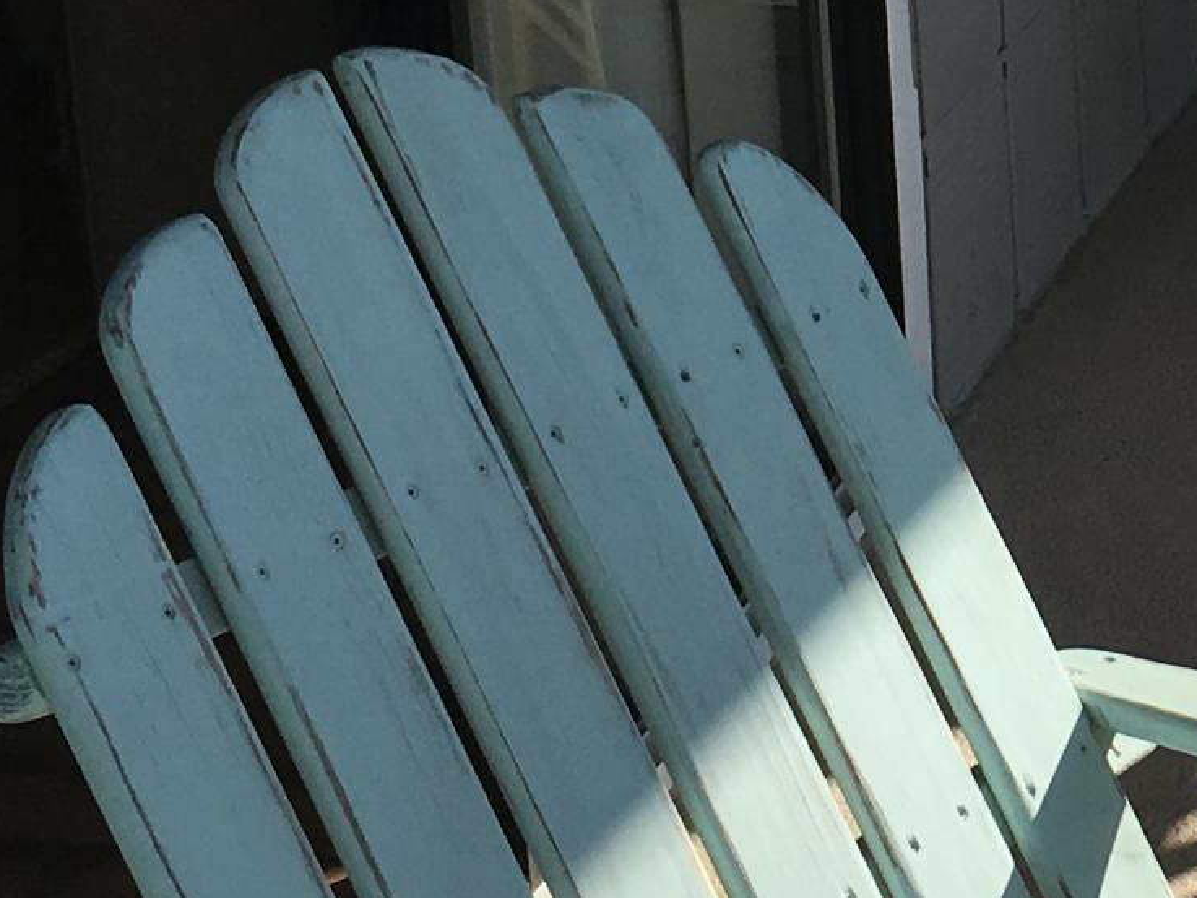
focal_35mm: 118
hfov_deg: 15.8
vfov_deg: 12.4
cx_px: 1597
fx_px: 4081
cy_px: 28
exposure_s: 1/1131
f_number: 2.2
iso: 25
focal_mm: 4.15
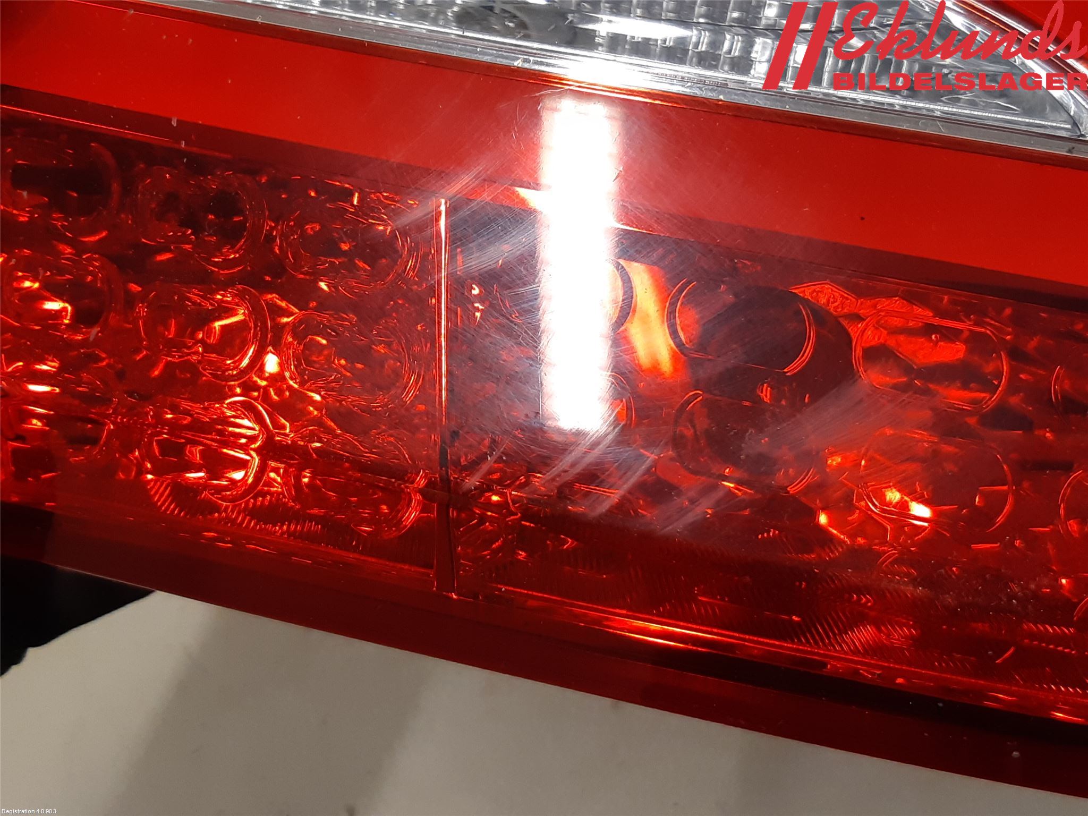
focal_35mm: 26
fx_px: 817
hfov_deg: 67.3
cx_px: 544
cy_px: 408
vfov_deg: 53.1
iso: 100
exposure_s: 1/50
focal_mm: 3.93
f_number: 1.7
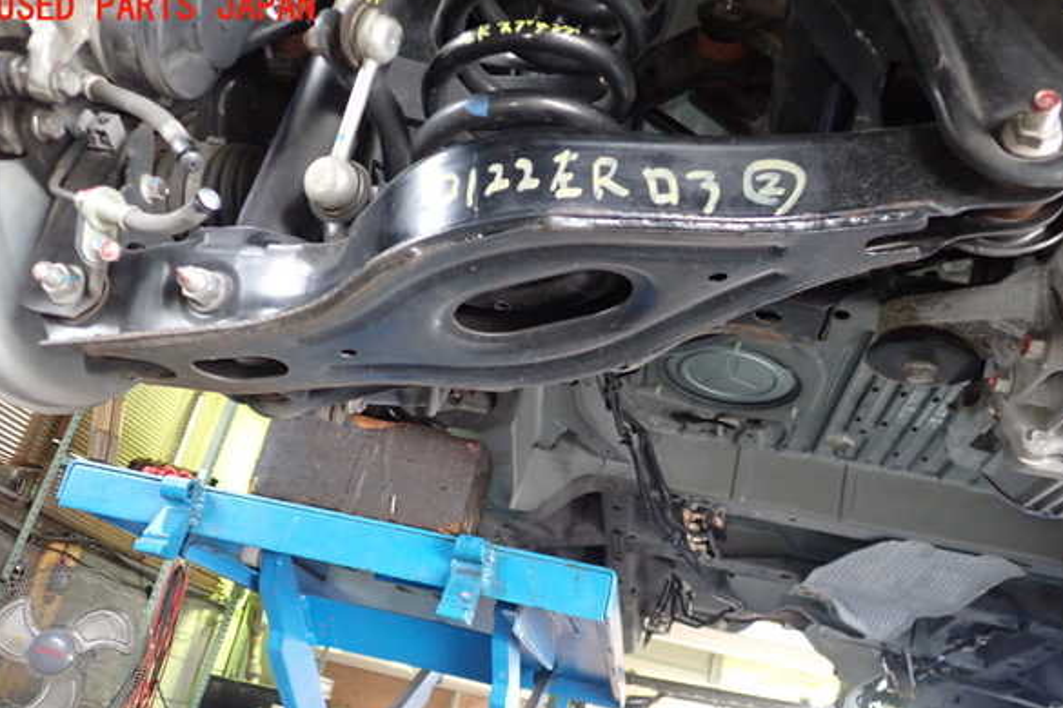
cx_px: 531
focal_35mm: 32
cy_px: 394
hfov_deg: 58.7
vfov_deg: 41.1
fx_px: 945
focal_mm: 5.4
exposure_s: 1/30
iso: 800
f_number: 2.3
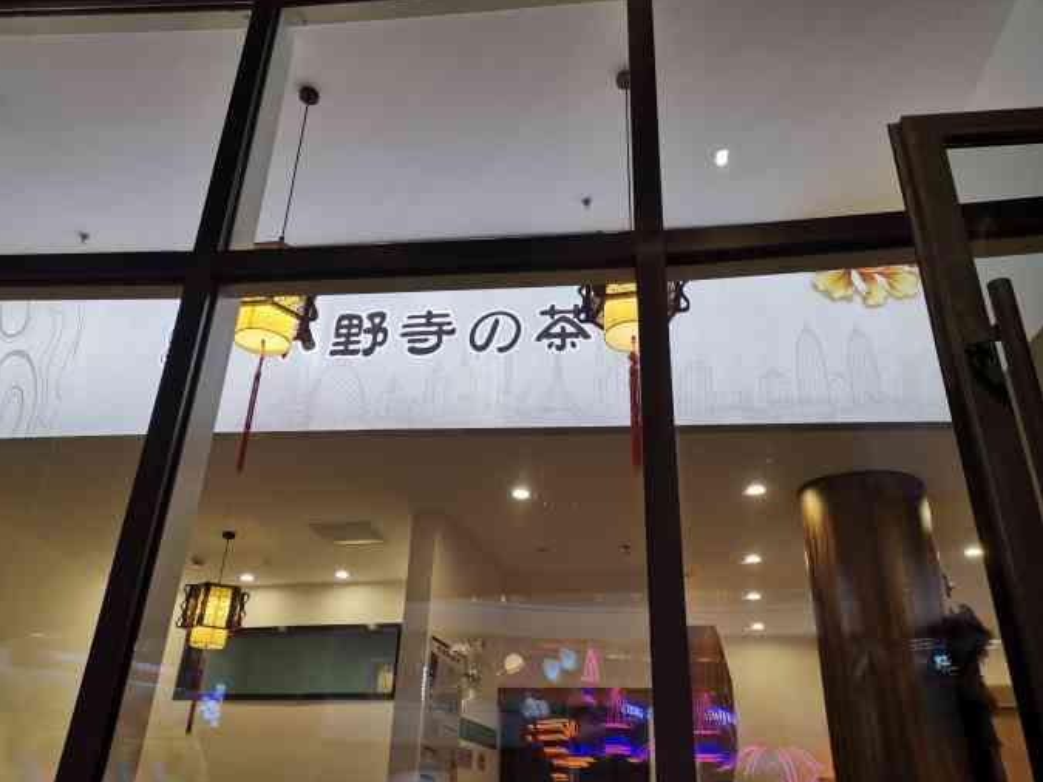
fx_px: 844
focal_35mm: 28
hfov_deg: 63.4
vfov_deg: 49.7
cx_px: 504
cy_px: 401
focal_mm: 4.75
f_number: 1.8
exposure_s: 1/104
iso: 50
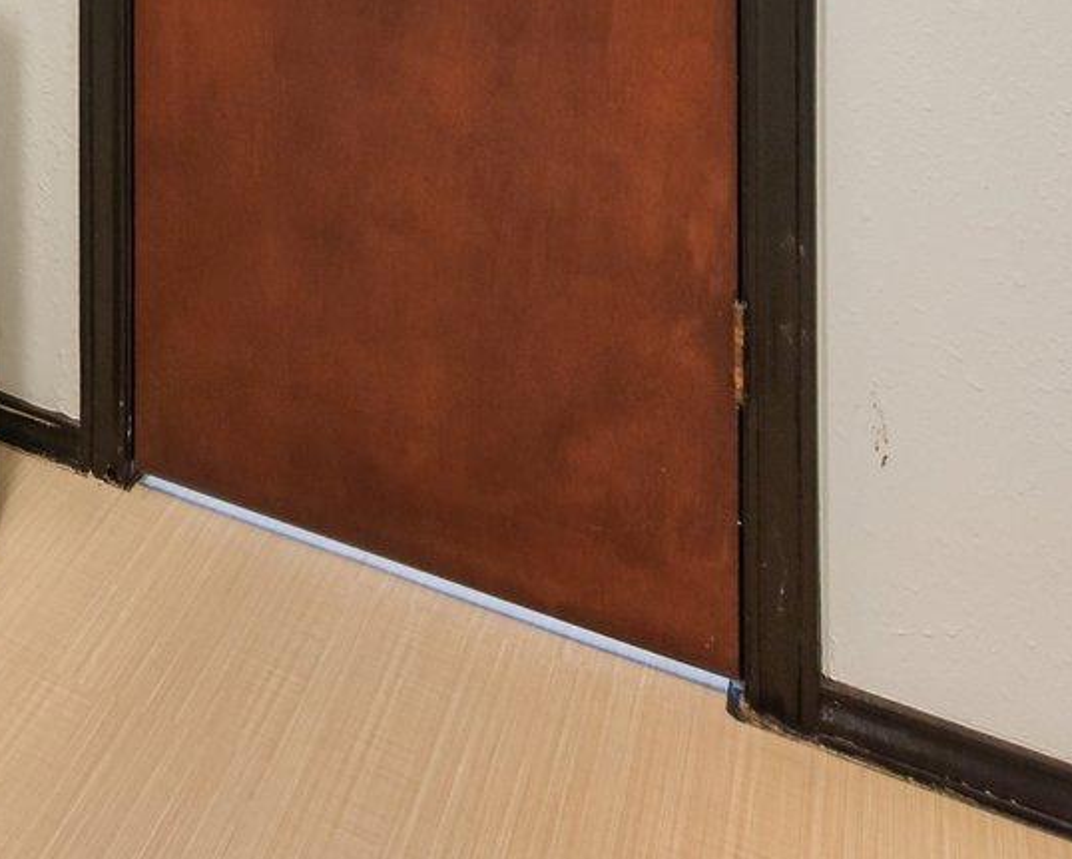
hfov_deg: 30.4
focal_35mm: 50
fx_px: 1587
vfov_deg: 23.4
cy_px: -475
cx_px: -281
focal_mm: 14
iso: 640
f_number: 8
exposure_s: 1/15
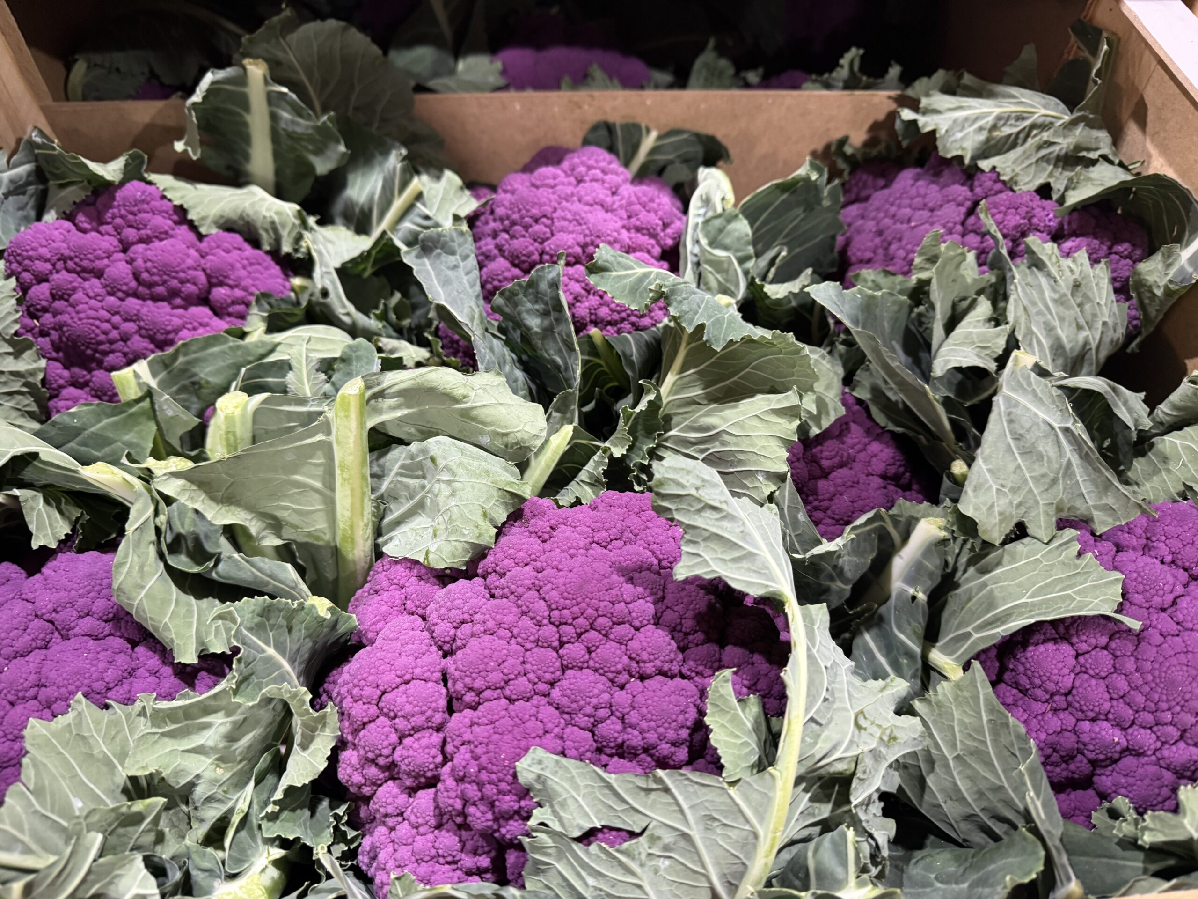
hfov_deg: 71.6
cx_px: 599
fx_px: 831
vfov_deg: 56.8
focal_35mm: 24
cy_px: 450
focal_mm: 6.76
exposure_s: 1/50
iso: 400
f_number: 1.78
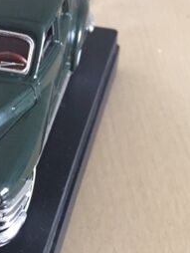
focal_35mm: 73
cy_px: 165
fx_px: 533
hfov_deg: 19.3
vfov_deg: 26.5
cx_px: -23
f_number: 2.2
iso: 250
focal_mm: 4.15
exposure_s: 1/33
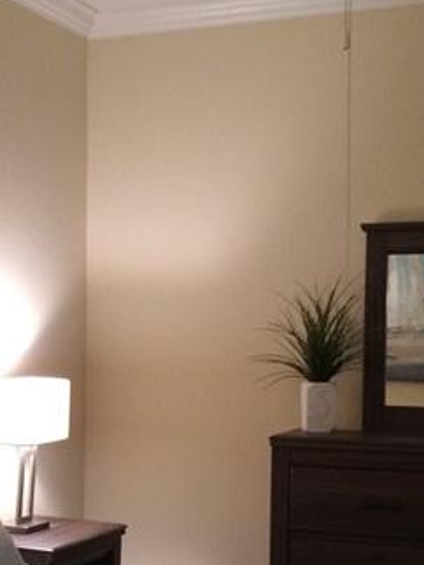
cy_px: 409
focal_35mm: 69
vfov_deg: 27.9
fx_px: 1128
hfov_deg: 21.1
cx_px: 112
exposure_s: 1/30
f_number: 2.2
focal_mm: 4.15
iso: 250
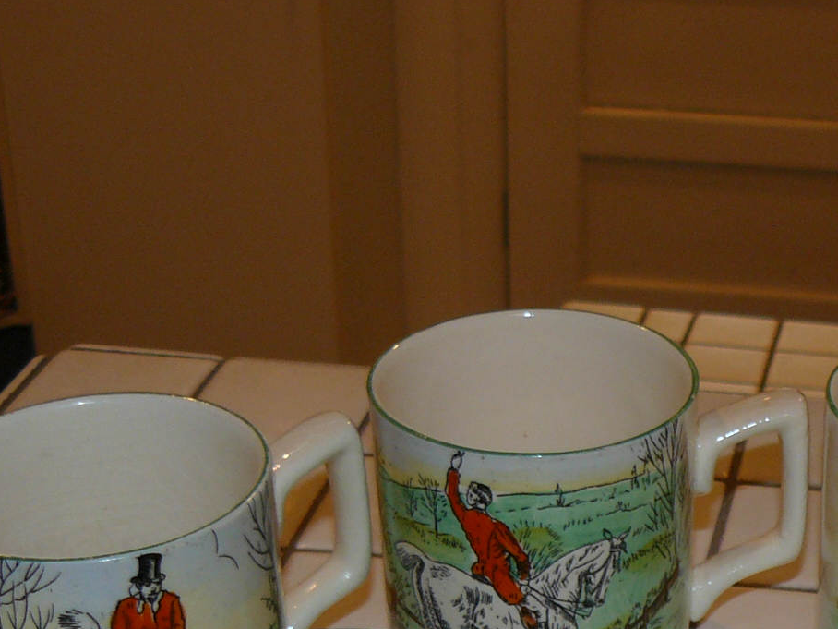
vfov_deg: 16.3
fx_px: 2130
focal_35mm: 88
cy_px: 690
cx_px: 742
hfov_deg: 21.8
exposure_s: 1/30
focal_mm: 6
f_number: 2.8
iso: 100
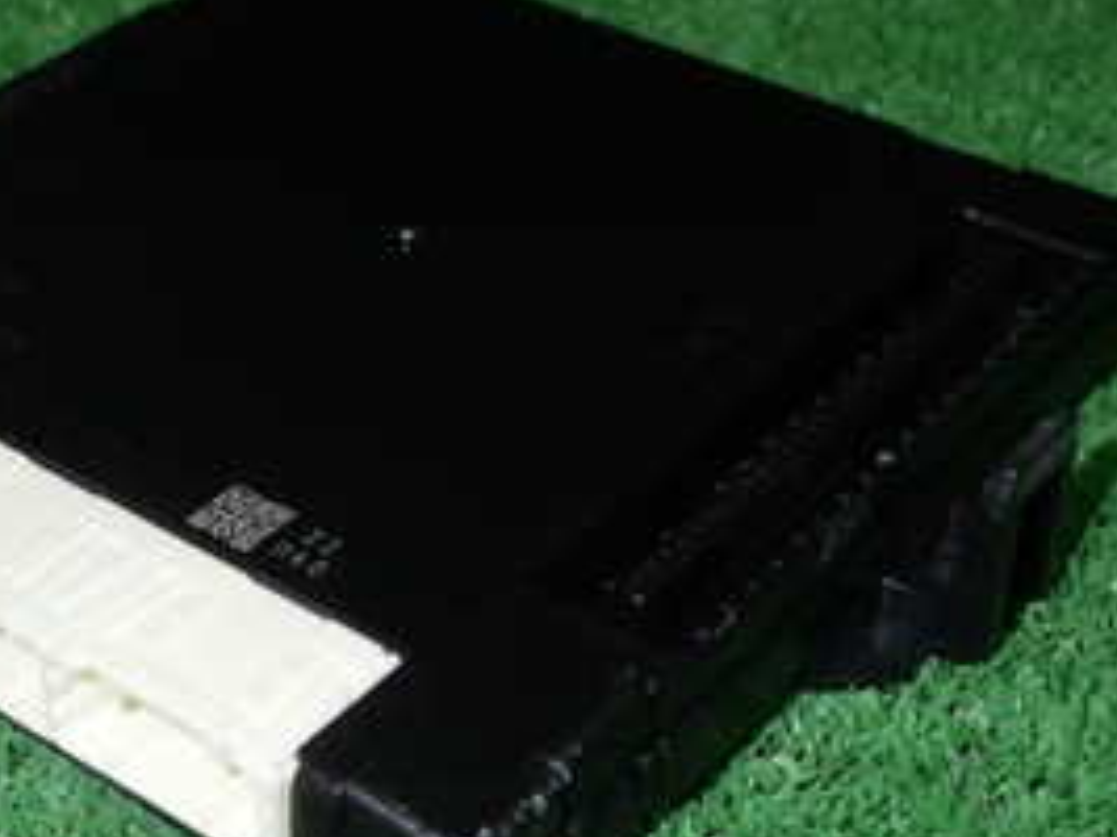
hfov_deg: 26.8
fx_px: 2322
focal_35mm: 72
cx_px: 330
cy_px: 465
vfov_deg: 20.4
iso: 200
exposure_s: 1/30
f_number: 7.1
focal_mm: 5.79
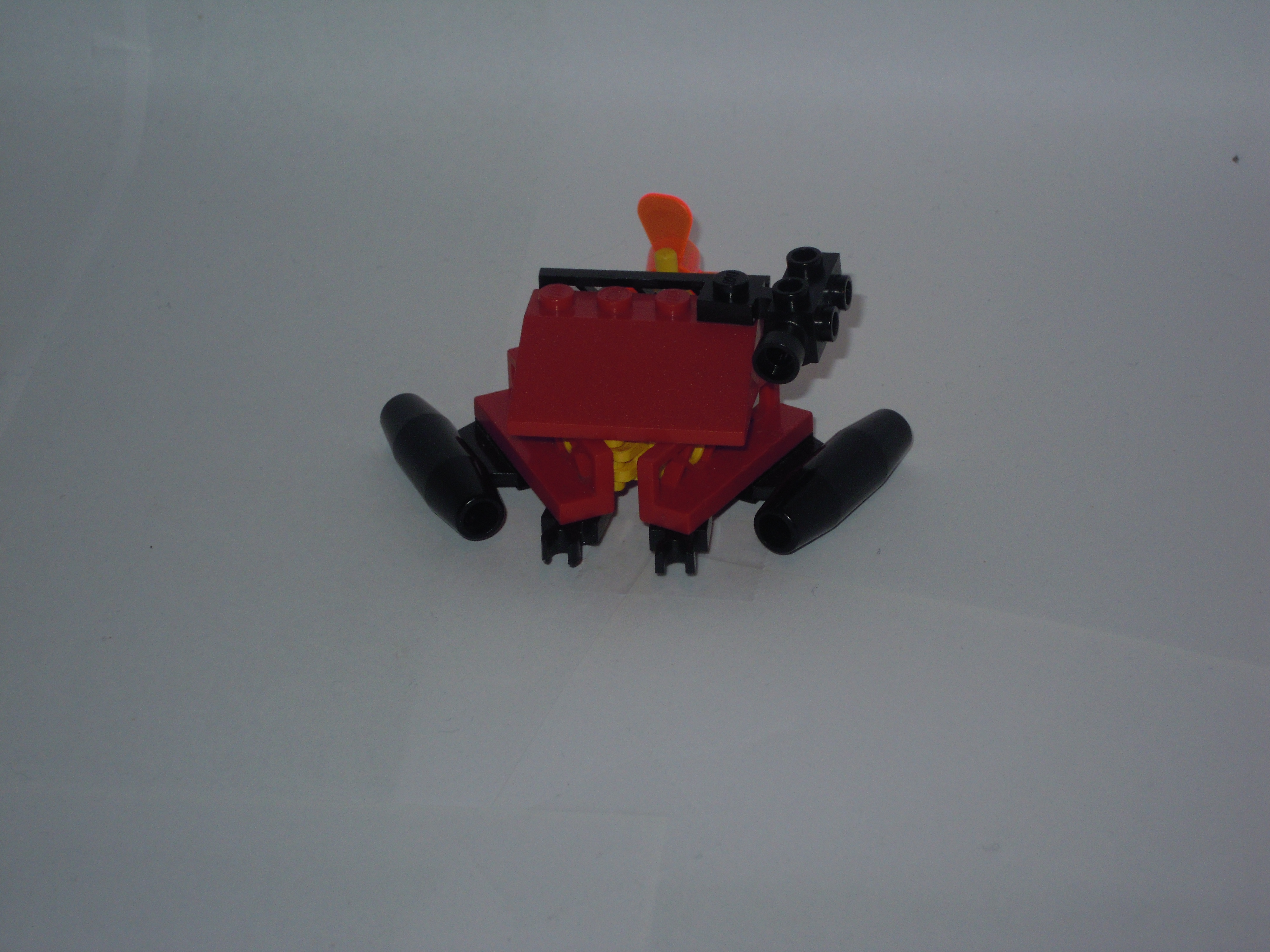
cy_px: 476
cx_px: 635
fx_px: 3669
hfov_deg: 19.6
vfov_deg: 14.8
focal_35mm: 100
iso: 140
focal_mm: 17.9
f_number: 5.4
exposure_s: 1/50
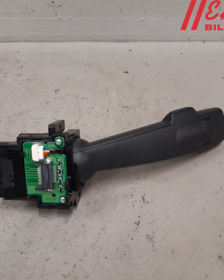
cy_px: 140
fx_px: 282
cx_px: 105
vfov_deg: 52.8
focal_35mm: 34
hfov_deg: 43.3
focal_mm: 3.93
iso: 160
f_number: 1.7
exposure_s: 1/50
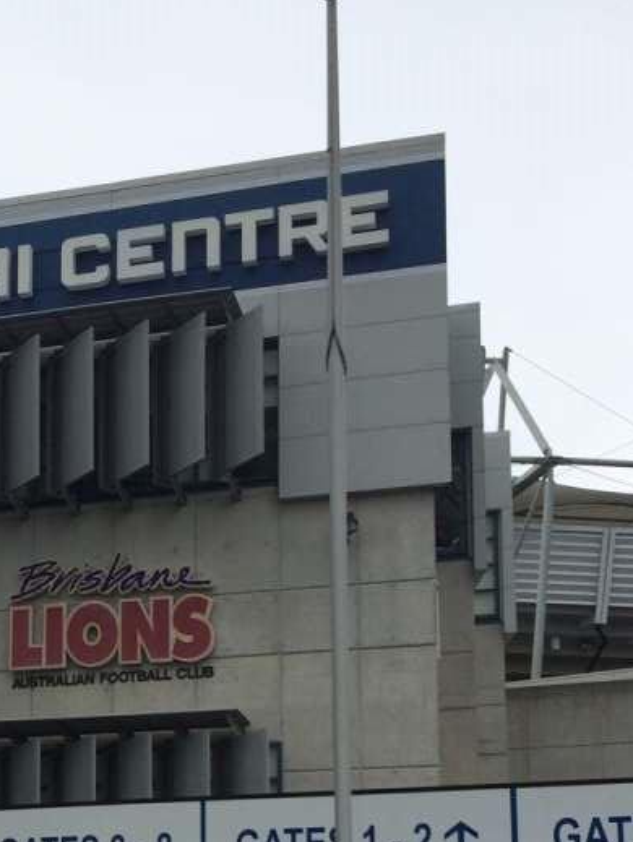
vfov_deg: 27.5
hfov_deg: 21.1
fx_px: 1632
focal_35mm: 67
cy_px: 813
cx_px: -31
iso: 32
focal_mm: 4.15
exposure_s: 1/1208
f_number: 2.2
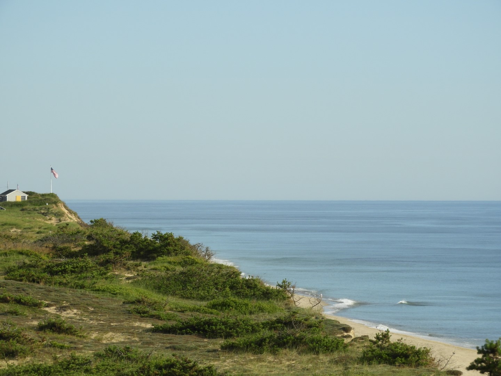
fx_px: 3184
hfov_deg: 9.0
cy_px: 188
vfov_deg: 6.8
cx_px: 250
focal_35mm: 220
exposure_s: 1/500
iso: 100
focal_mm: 39.4
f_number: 5.3
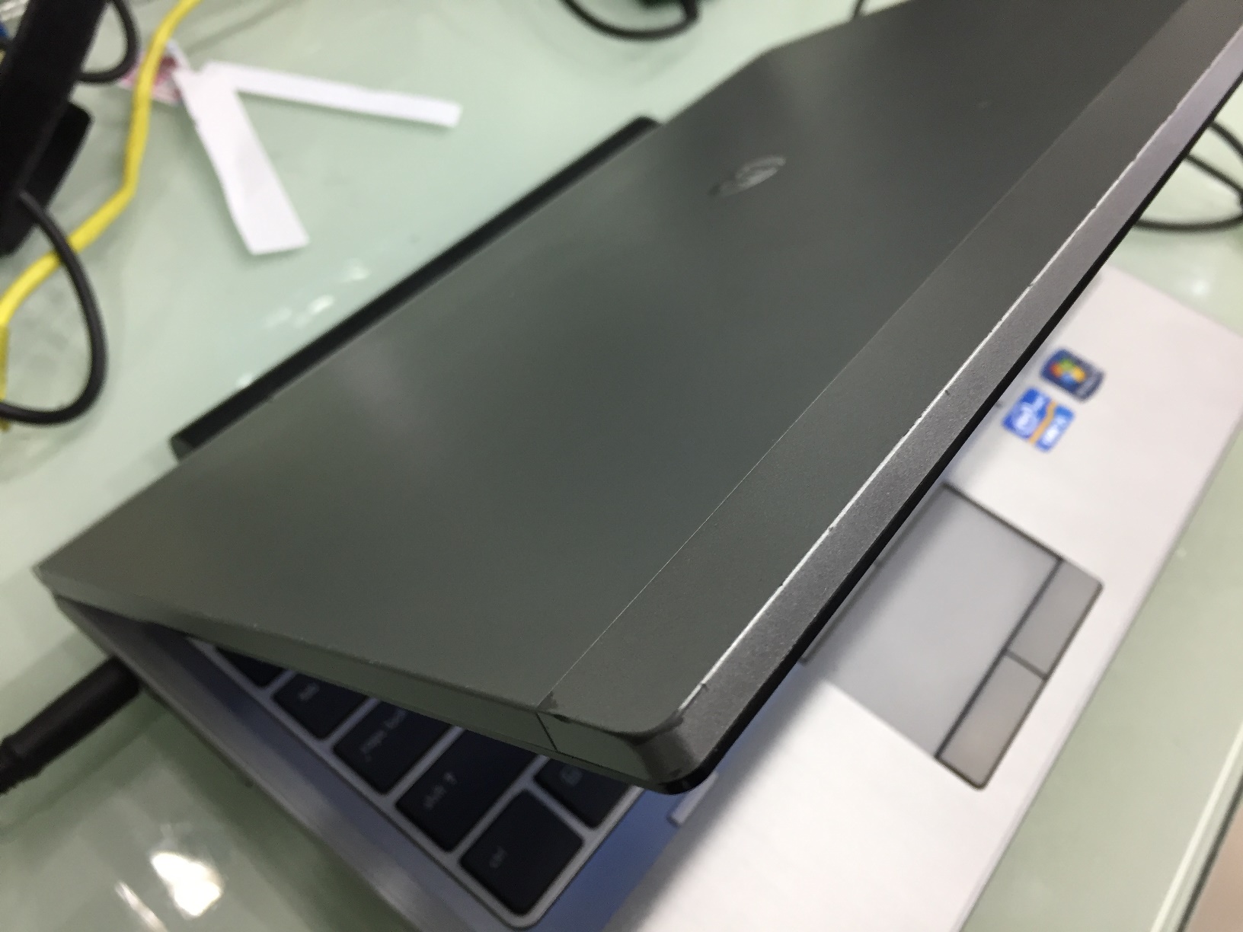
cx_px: 622
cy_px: 466
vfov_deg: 48.2
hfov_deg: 61.7
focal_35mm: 29
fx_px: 1041
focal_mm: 4.15
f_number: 2.2
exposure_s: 1/33
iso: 100
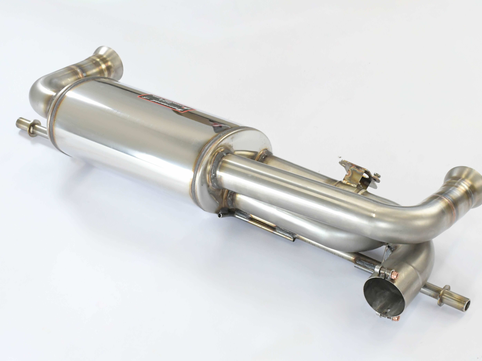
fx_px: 1016
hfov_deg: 26.7
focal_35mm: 73
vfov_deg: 20.2
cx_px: 252
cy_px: 182
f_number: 10
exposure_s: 1/160
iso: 4000
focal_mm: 45
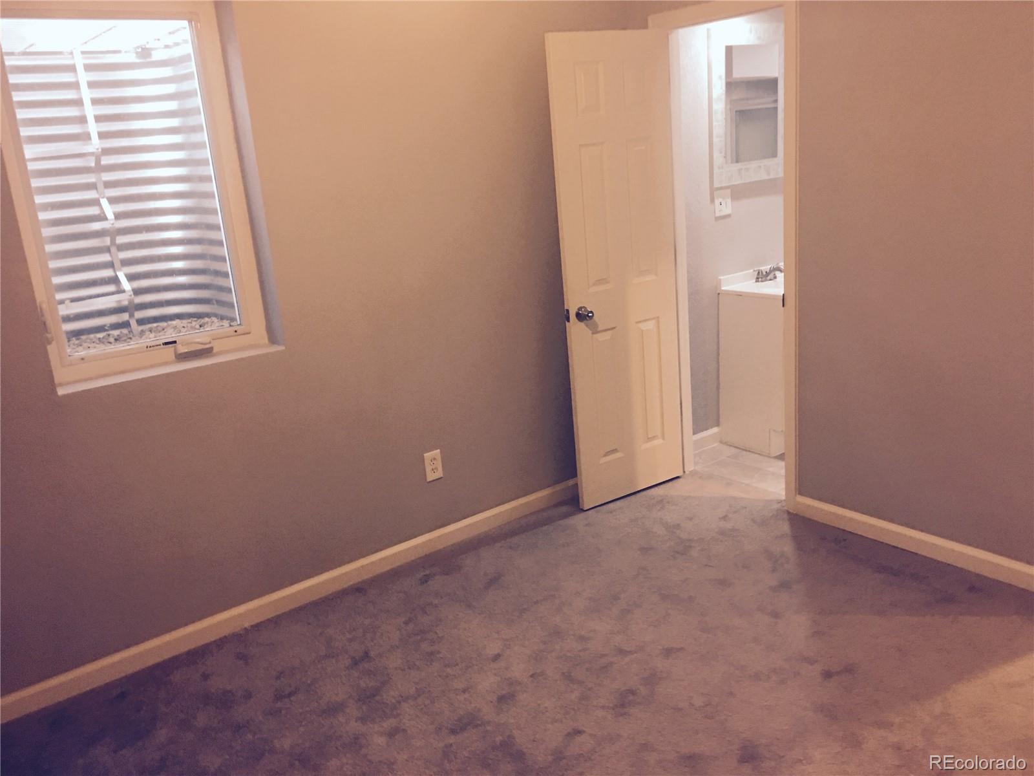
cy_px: 388
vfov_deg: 48.2
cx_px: 517
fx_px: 866
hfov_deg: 61.7
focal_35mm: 29
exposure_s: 1/10
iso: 80
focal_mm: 4.15
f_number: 2.2
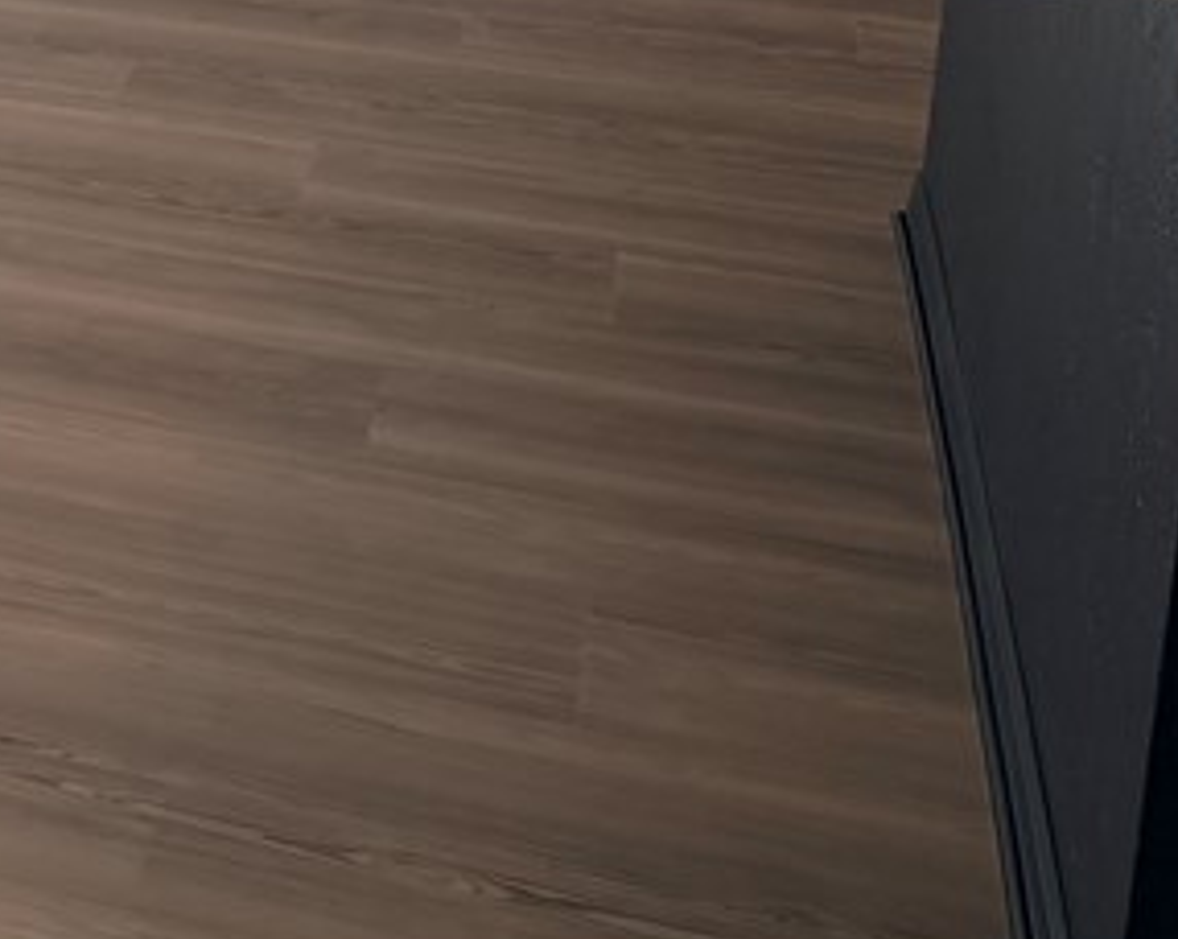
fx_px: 2925
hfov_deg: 19.3
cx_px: -692
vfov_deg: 17.1
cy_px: -317
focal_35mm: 84
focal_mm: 6.76
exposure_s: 1/622
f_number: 1.78
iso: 100
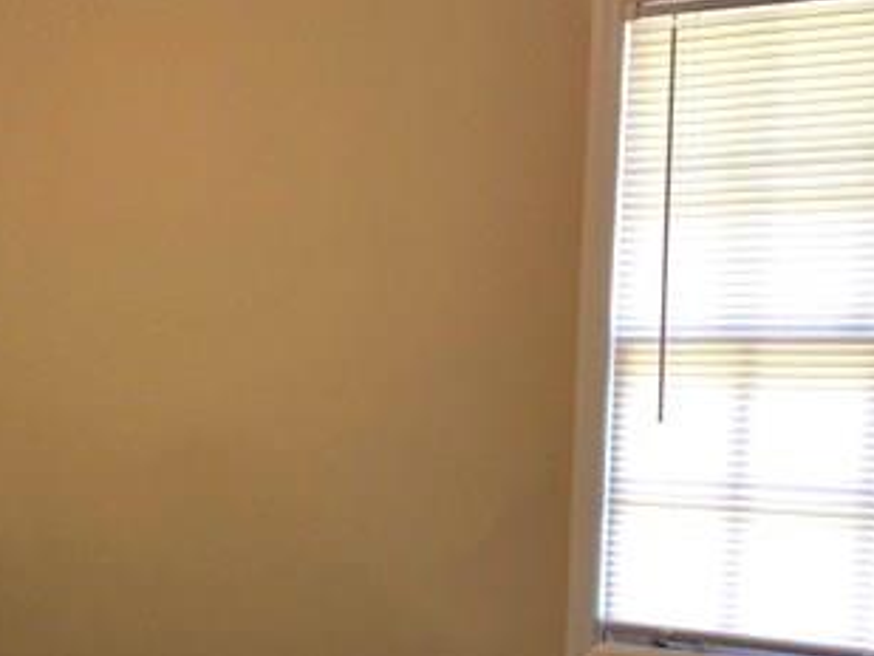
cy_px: 585
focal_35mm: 60
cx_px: 161
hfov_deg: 31.3
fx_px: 1515
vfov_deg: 23.8
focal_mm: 4.15
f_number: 2.2
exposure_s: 1/17
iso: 64
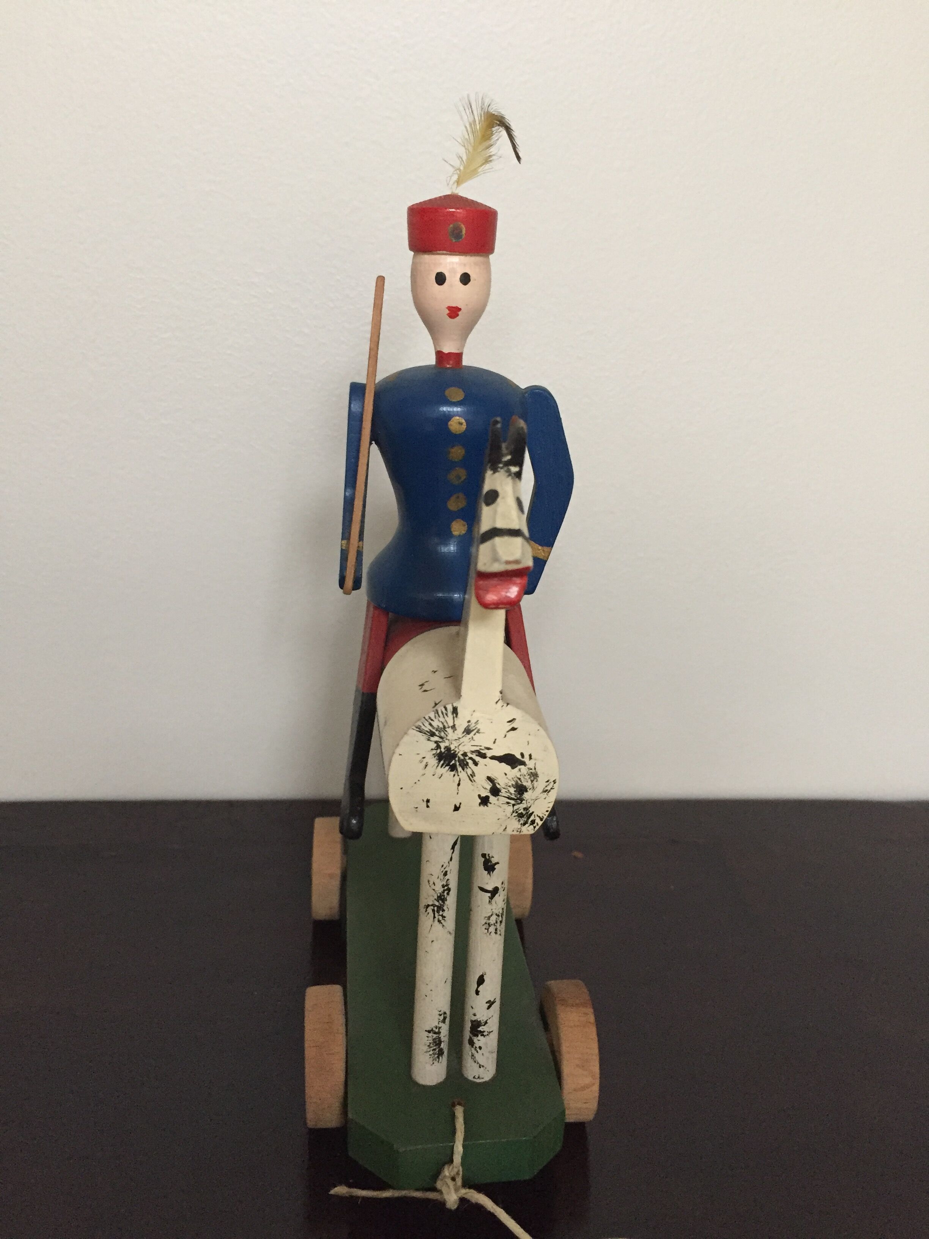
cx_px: 464
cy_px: 620
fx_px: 1038
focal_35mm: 29
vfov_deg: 61.7
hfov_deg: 48.2
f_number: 2.2
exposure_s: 1/25
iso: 250
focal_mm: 4.15
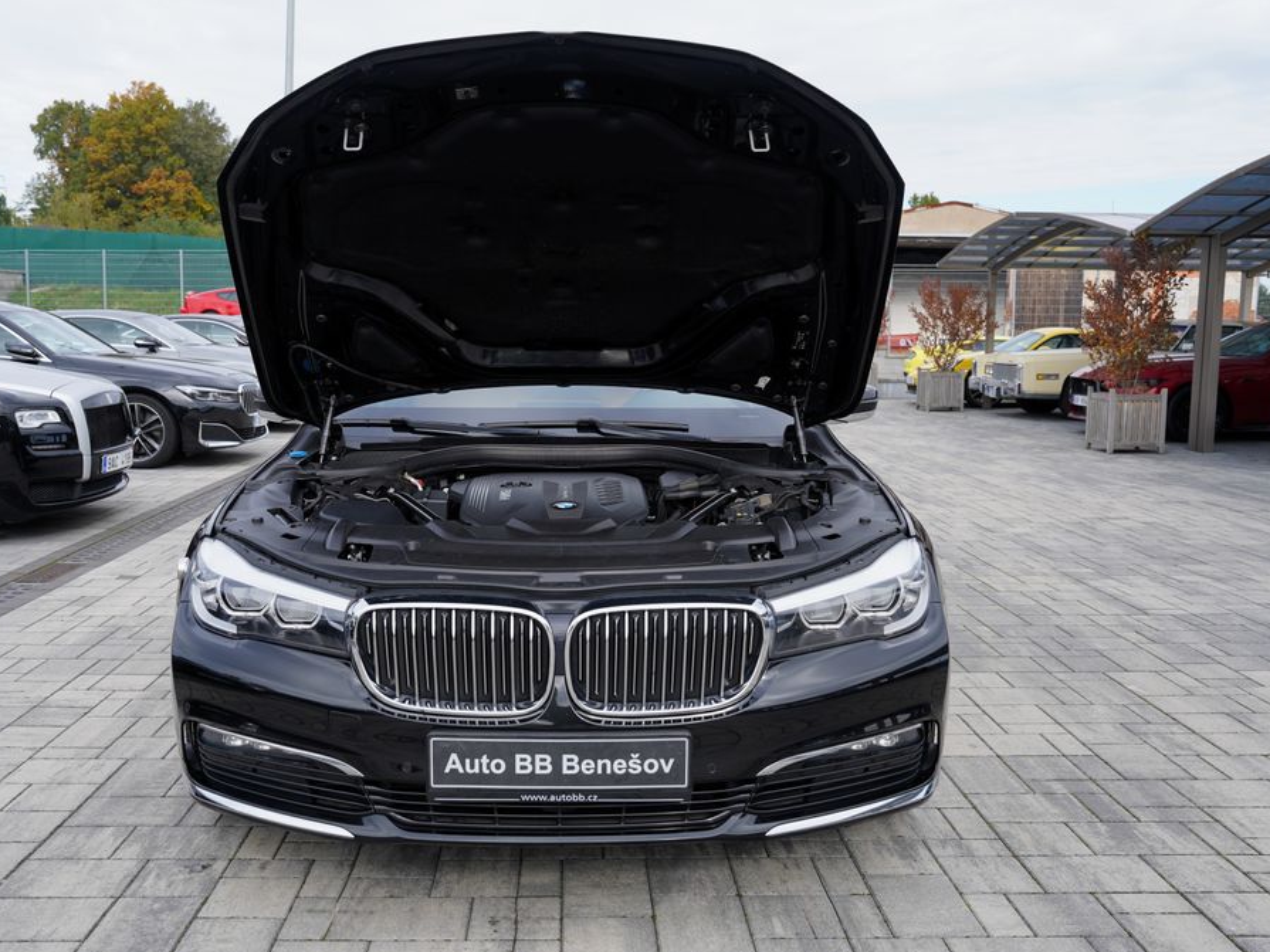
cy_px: 481
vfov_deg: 42.9
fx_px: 1211
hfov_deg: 55.3
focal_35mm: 33
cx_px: 578
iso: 100
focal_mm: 30
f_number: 6.3
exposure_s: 1/125
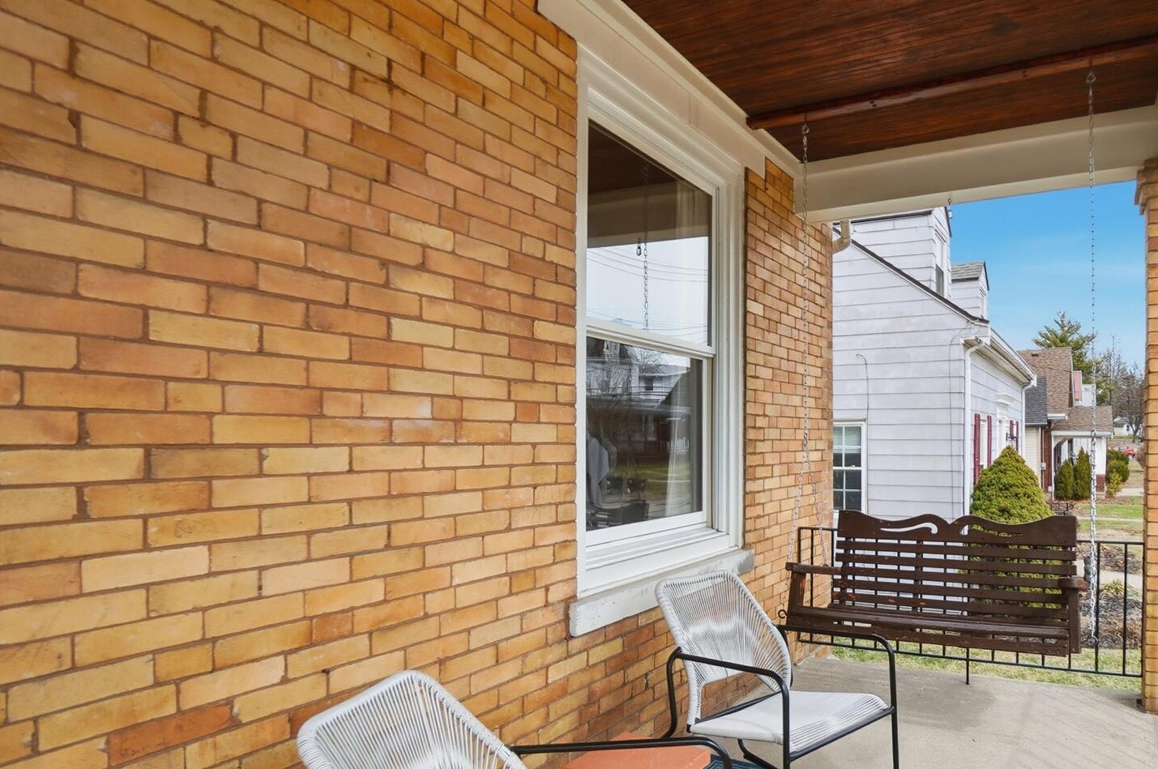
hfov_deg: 78.8
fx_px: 675
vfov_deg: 59.3
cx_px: 764
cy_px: 413
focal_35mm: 21
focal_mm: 10
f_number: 4
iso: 100
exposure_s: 1/4000
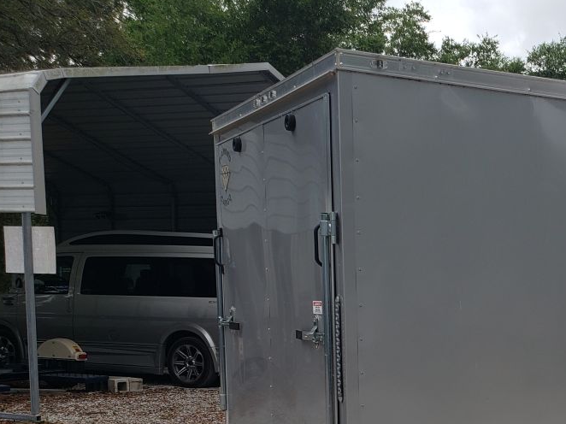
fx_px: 899
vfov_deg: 25.6
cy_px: 387
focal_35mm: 55
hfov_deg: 32.0
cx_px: 575
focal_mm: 4.3
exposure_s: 1/1073
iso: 50
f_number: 2.4
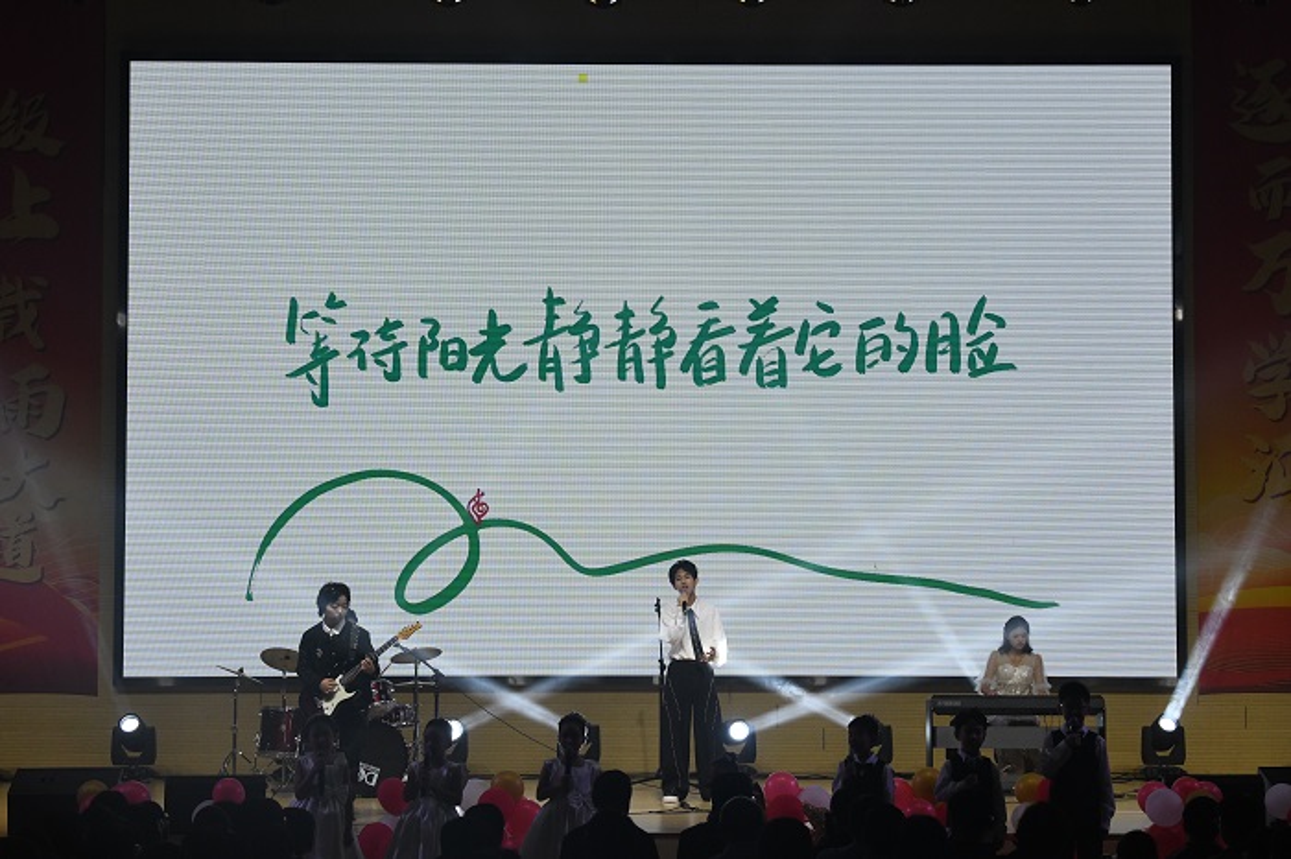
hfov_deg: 23.9
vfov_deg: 16.1
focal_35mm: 85
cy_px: 430
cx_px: 646
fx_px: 3047
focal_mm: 85
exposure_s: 1/500
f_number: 10
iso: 4000
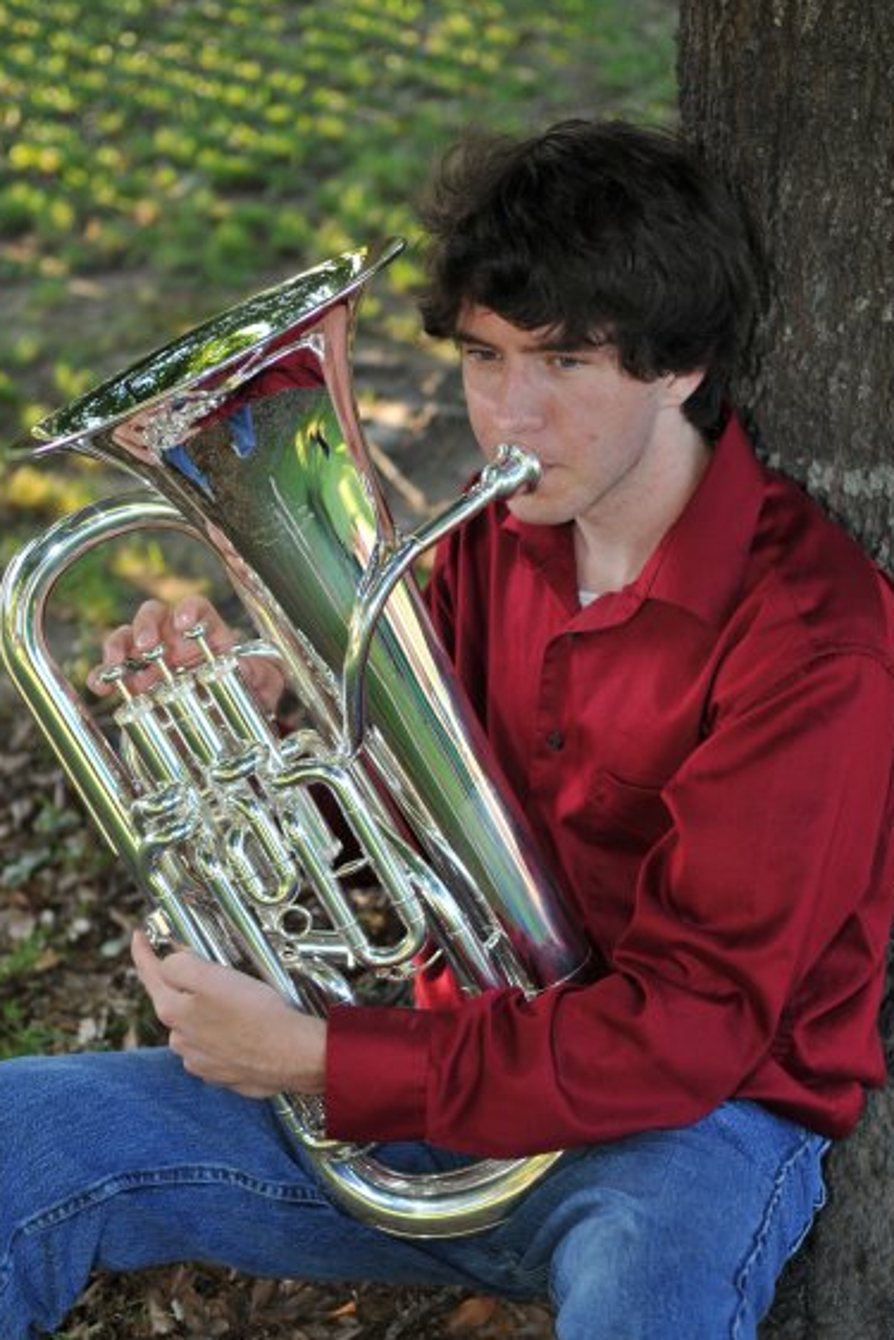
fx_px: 2382
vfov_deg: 31.4
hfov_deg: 21.3
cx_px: 449
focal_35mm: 64
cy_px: 665
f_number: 2.8
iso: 200
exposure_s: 1/125
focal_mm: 40
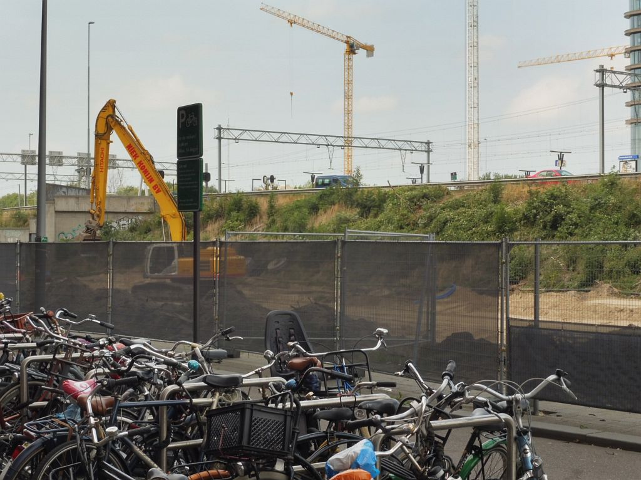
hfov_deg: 29.4
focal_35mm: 66
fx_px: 1221
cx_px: 320
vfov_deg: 22.2
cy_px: 240
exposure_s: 1/160
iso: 100
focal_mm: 11.7
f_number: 6.3
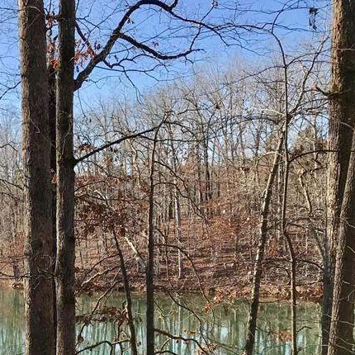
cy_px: 295
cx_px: -64
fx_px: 685
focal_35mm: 59
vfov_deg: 28.3
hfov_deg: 26.1
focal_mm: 3.99
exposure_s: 1/1546
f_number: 1.8
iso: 20
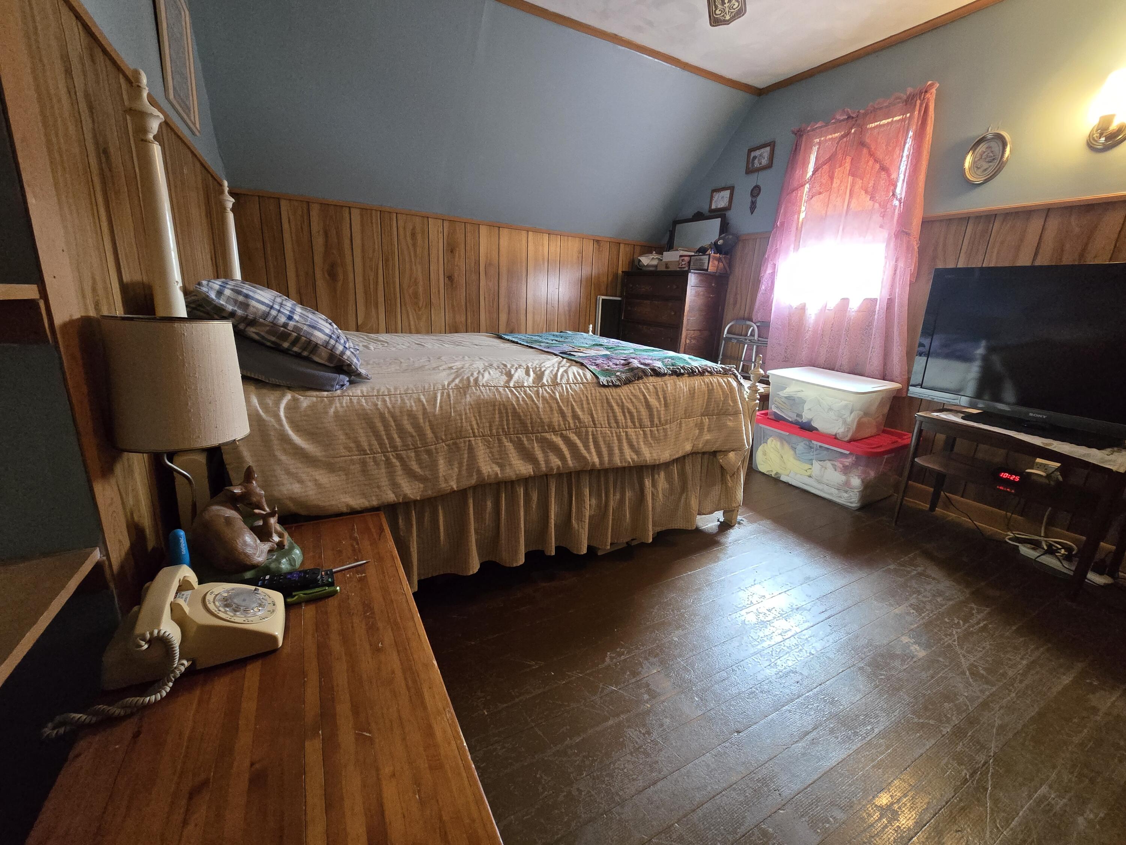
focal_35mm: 13
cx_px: 563
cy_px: 422
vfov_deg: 89.9
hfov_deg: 106.2
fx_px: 423
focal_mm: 2.2
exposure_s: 1/60
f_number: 2.2
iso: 1000
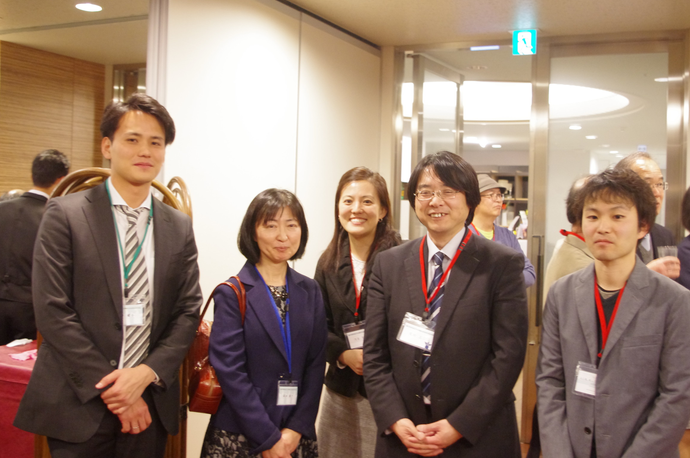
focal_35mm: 40
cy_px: 216
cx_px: 365
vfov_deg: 33.3
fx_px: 766
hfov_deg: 48.5
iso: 2000
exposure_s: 1/15
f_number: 4
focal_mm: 24.38
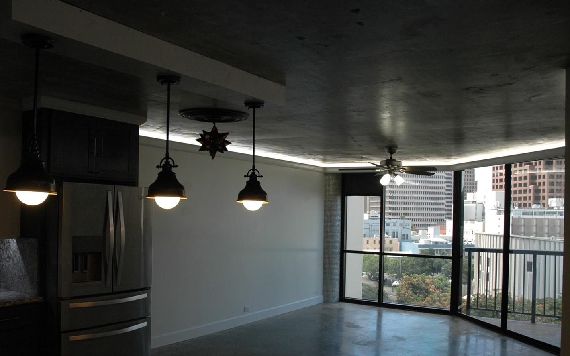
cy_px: 211
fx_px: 482
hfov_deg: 61.1
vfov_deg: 40.4
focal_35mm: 31
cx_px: 257
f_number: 5
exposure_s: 1/100
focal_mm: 18
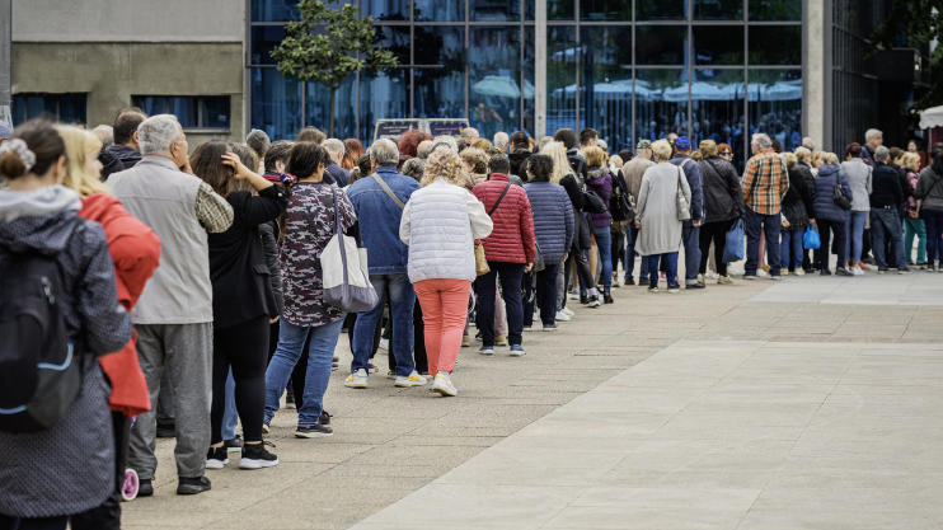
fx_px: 2250
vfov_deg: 13.4
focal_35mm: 90
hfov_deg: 23.7
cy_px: 308
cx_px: 474
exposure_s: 1/3200
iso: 320
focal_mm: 85
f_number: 4
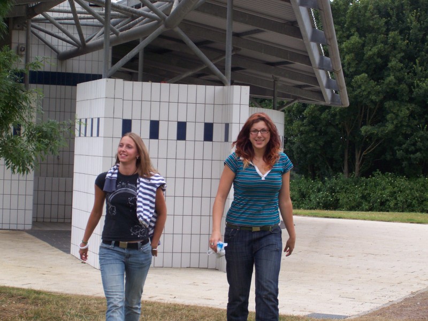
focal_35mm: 102
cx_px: 214
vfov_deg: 14.5
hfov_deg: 19.3
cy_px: 160
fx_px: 1261
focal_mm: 16.8
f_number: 4.6
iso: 80
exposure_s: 1/152
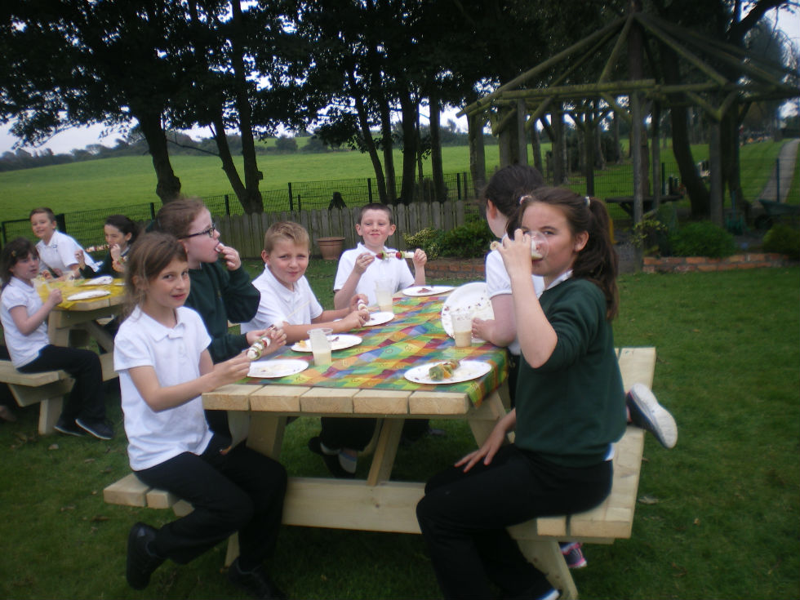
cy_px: 300
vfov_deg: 39.7
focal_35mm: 36
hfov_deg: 51.4
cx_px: 400
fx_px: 832
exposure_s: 1/160
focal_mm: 6.3
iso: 50
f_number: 3.1
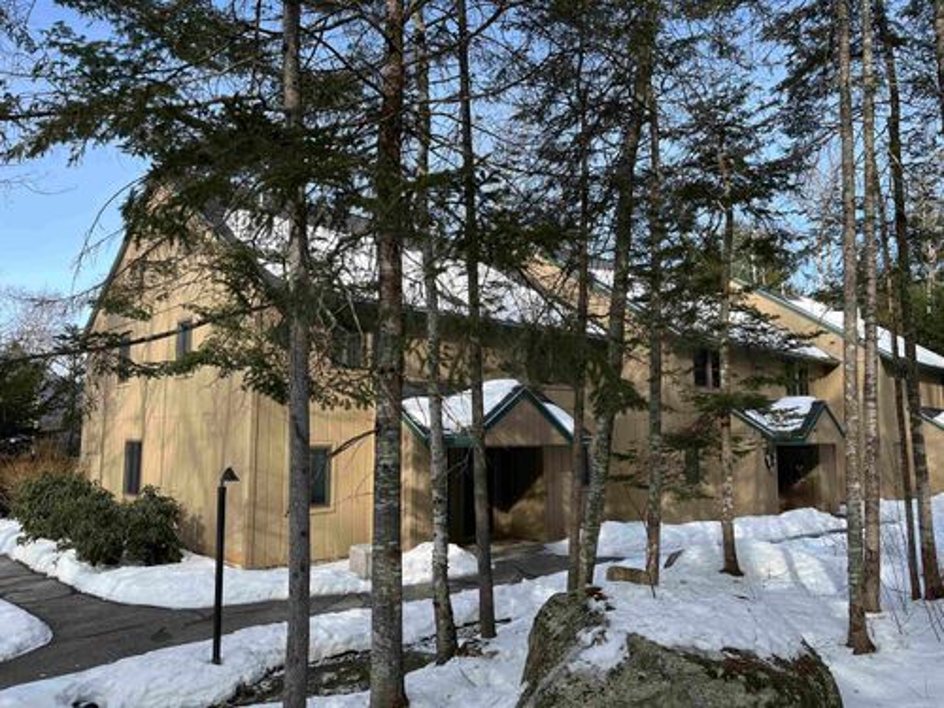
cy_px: 354
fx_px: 709
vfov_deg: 53.1
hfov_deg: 67.3
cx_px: 472
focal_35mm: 26
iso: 50
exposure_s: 1/1106
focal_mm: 5.1
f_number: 1.6
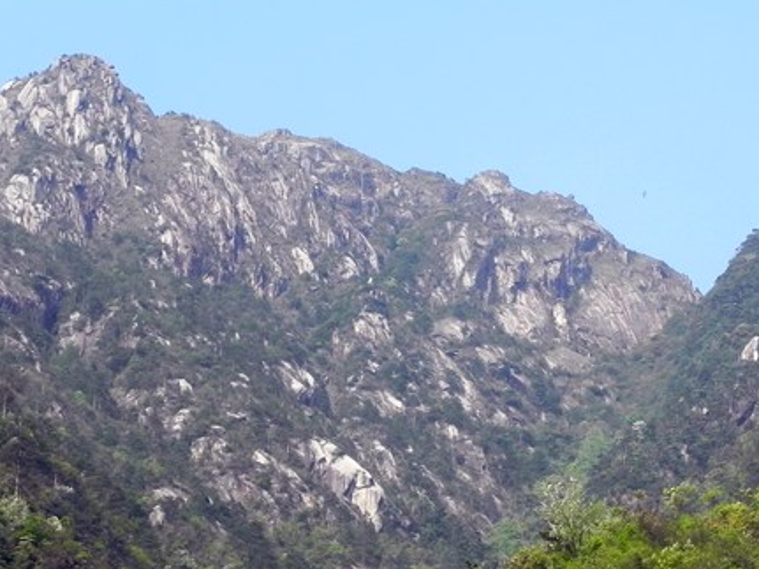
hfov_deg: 14.3
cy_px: 300
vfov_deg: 10.7
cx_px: 546
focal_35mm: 138
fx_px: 3025
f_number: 6.3
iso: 160
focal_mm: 15.1
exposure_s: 1/278
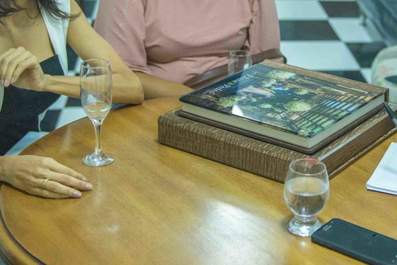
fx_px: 871
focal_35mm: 79
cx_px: 297
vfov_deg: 17.2
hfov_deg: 25.4
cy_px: 63
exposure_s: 1/500
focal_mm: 38
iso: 2500
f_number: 2.8
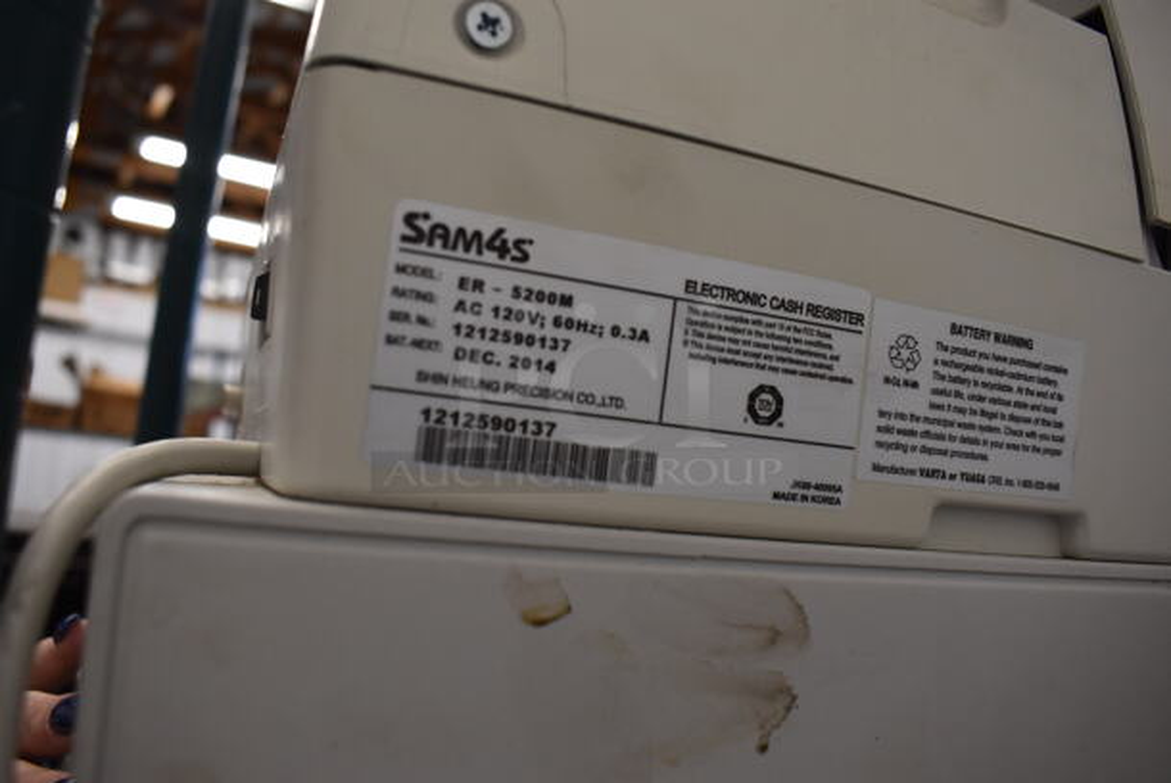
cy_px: 392
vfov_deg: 48.0
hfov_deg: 67.3
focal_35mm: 27
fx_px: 879
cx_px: 586
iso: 800
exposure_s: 1/60
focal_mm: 18
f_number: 5.6
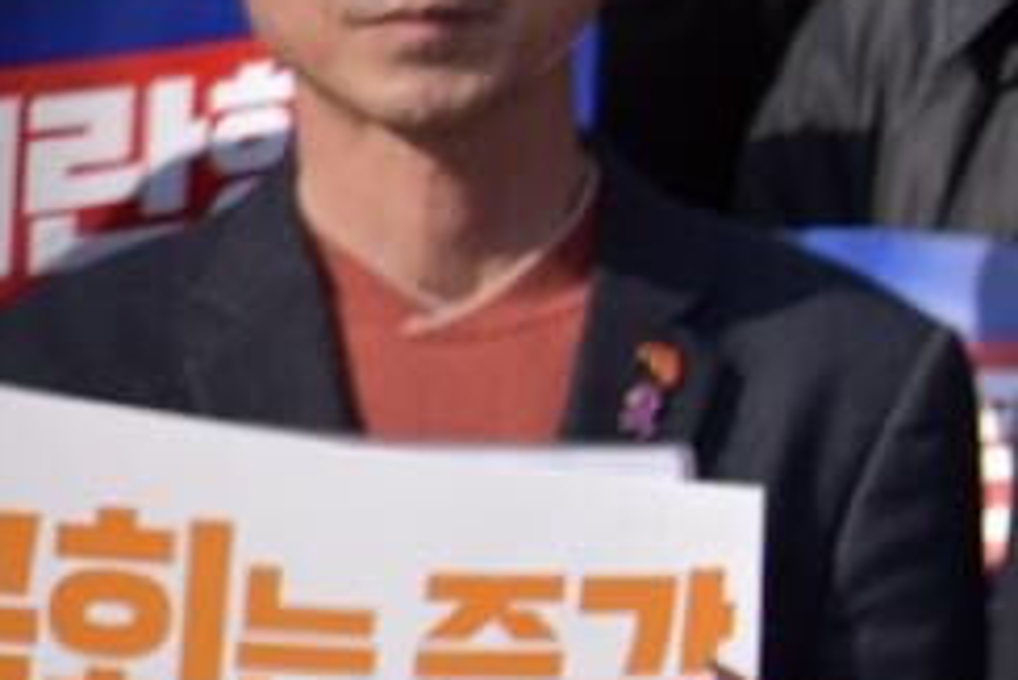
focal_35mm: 1259
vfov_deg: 1.1
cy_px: 432
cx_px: 1986
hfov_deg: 1.6
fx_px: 35621
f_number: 6.3
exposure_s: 1/500
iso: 100
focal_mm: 200
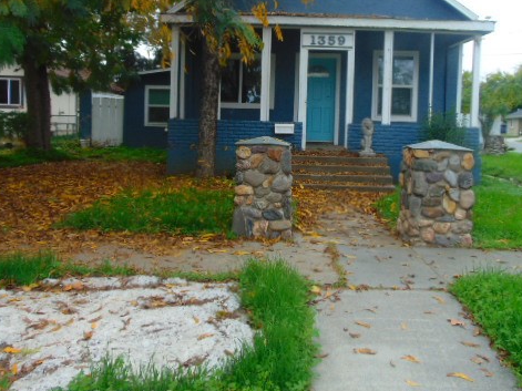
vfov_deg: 41.5
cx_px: 269
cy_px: 151
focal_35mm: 34
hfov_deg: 54.0
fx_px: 513
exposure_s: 1/250
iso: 80
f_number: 3
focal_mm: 4.5
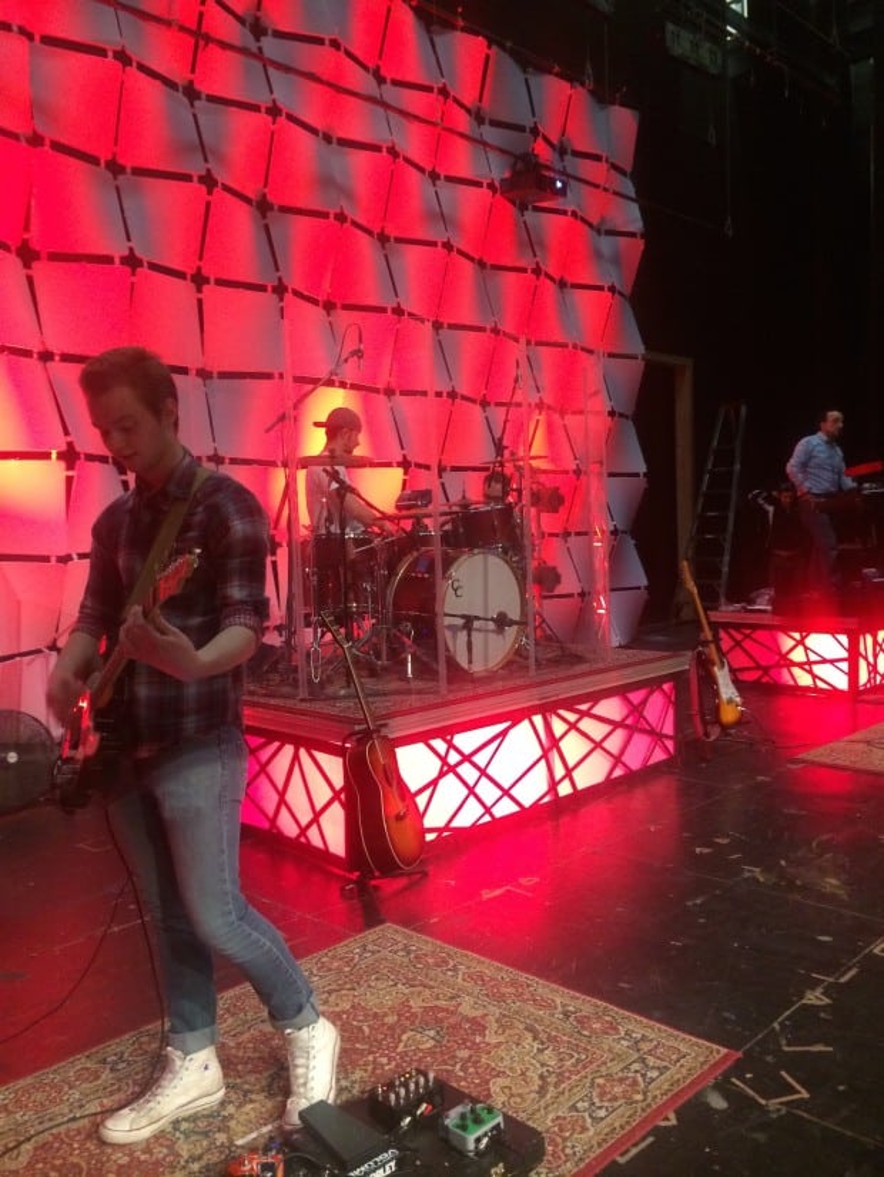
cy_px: 588
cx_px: 442
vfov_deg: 59.9
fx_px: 1021
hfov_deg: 46.8
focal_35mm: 30
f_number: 2.2
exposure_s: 1/24
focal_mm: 4.12
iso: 320
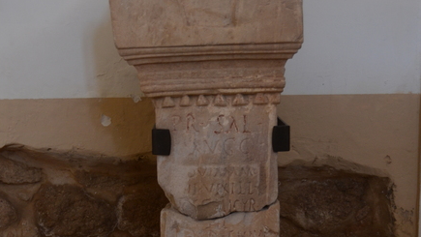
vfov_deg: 14.3
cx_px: 212
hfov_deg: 25.4
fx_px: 936
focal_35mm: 84
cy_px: 223
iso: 800
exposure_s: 1/10
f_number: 4.2
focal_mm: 35
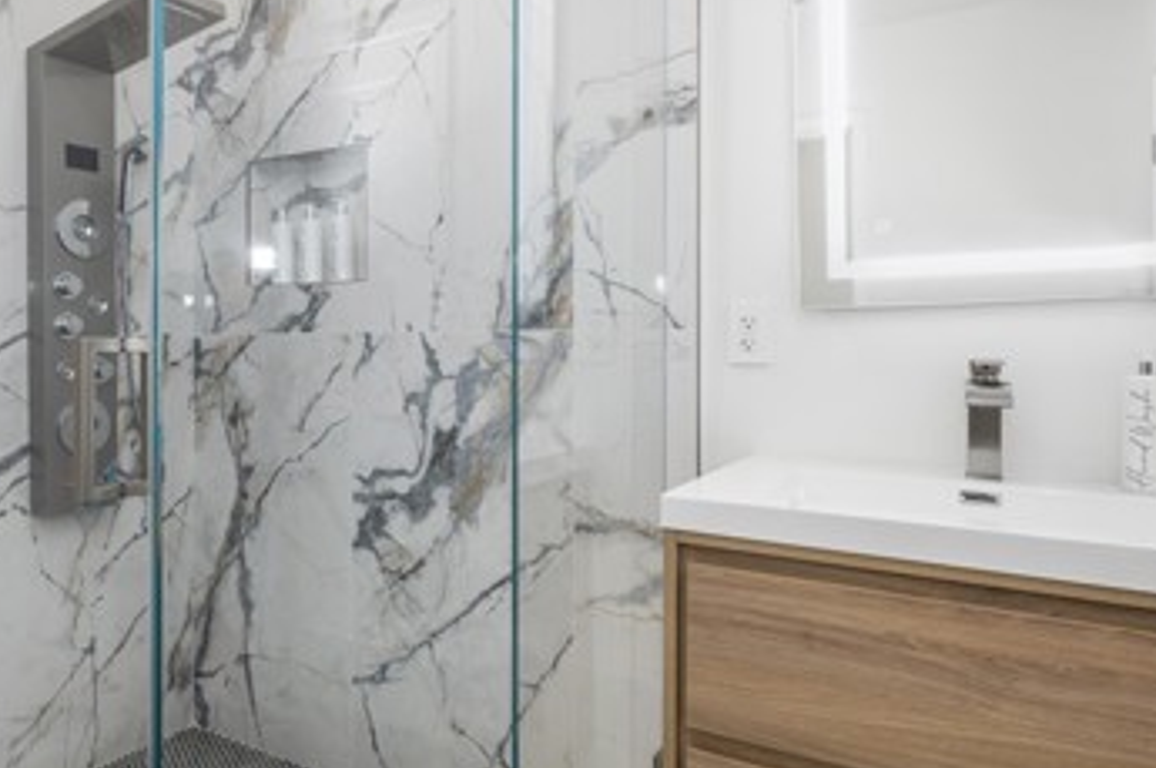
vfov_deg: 49.3
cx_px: 429
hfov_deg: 68.3
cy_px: 339
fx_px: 834
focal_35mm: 26
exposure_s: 1/160
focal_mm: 14
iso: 200
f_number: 20
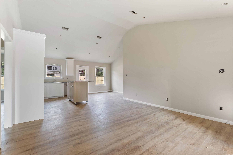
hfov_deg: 96.7
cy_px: 78
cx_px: 116
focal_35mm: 16
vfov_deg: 73.8
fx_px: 104
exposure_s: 1/3
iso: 640
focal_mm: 16
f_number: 9
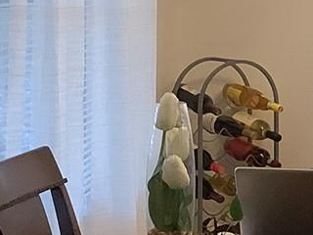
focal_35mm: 155
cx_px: 549
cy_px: 93
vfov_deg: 9.6
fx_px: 1402
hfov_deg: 11.8
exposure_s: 1/60
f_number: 2.4
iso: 160
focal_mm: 3.3
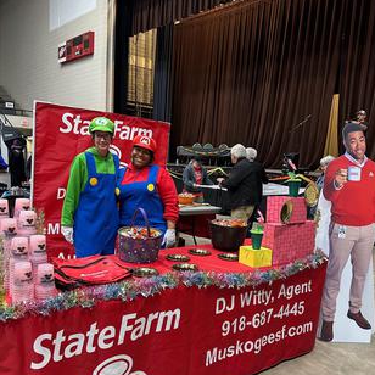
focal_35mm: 31
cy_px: 212
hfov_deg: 52.5
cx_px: 184
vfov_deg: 52.4
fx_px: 380
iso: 320
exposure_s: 1/60
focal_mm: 6.86
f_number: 1.78
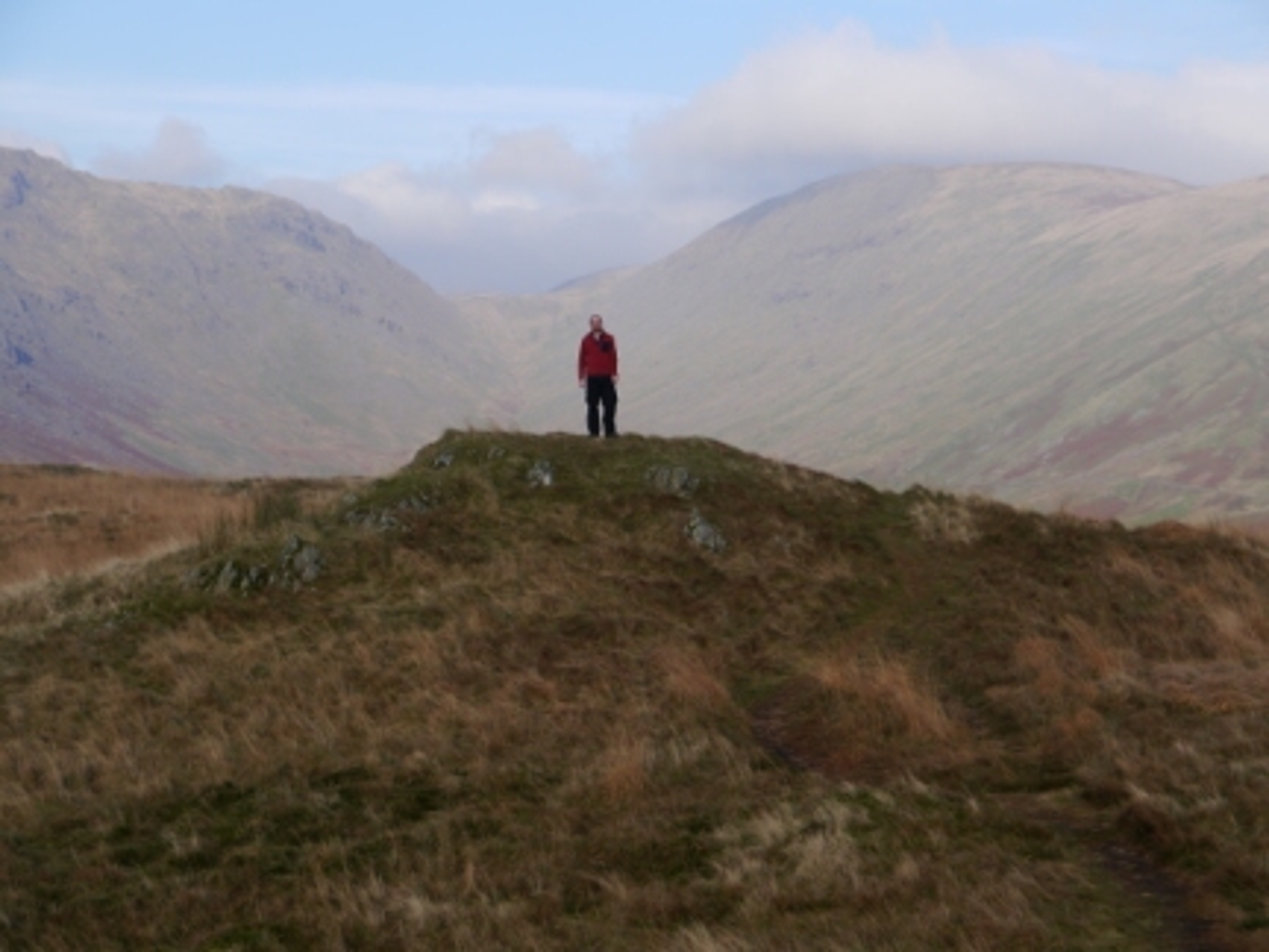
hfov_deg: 23.3
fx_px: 3079
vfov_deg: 17.6
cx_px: 634
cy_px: 476
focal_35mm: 84
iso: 160
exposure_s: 1/320
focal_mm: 42
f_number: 8
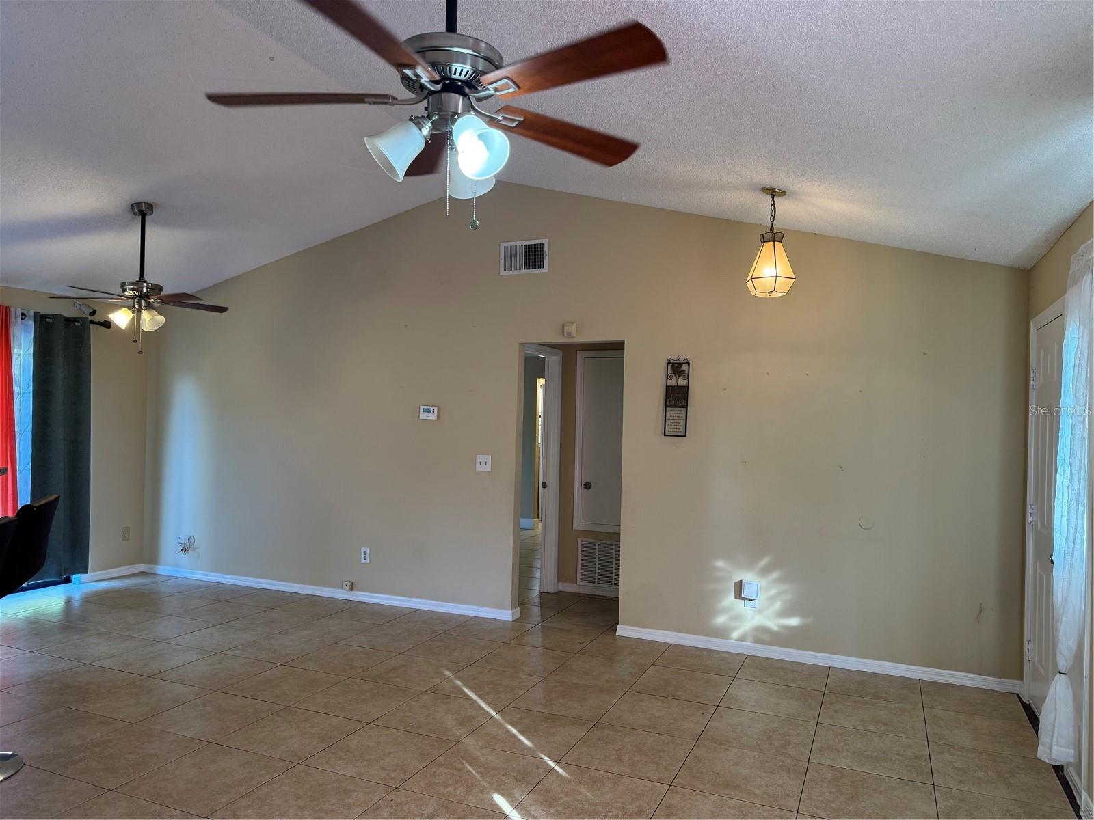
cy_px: 410
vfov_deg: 56.8
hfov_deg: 71.6
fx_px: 758
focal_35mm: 24
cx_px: 547
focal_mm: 6.76
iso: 160
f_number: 1.78
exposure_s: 1/120
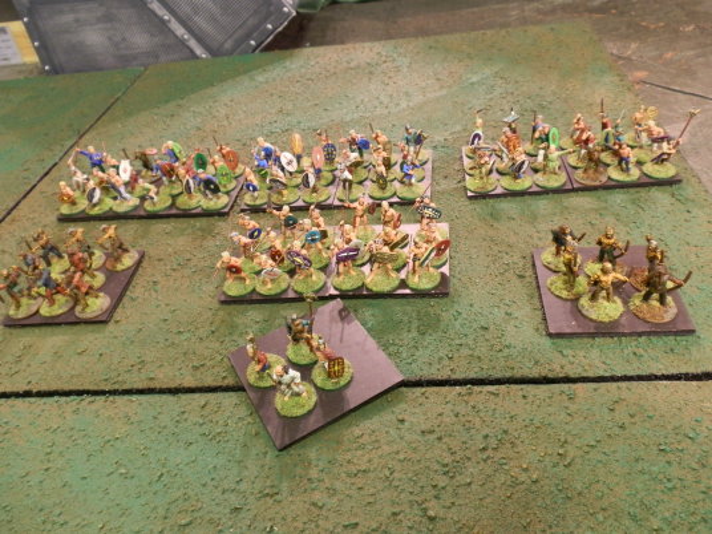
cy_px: 267
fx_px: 576
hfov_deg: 63.4
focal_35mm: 28
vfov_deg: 49.7
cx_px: 356
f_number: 3.1
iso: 200
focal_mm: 5
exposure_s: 1/8
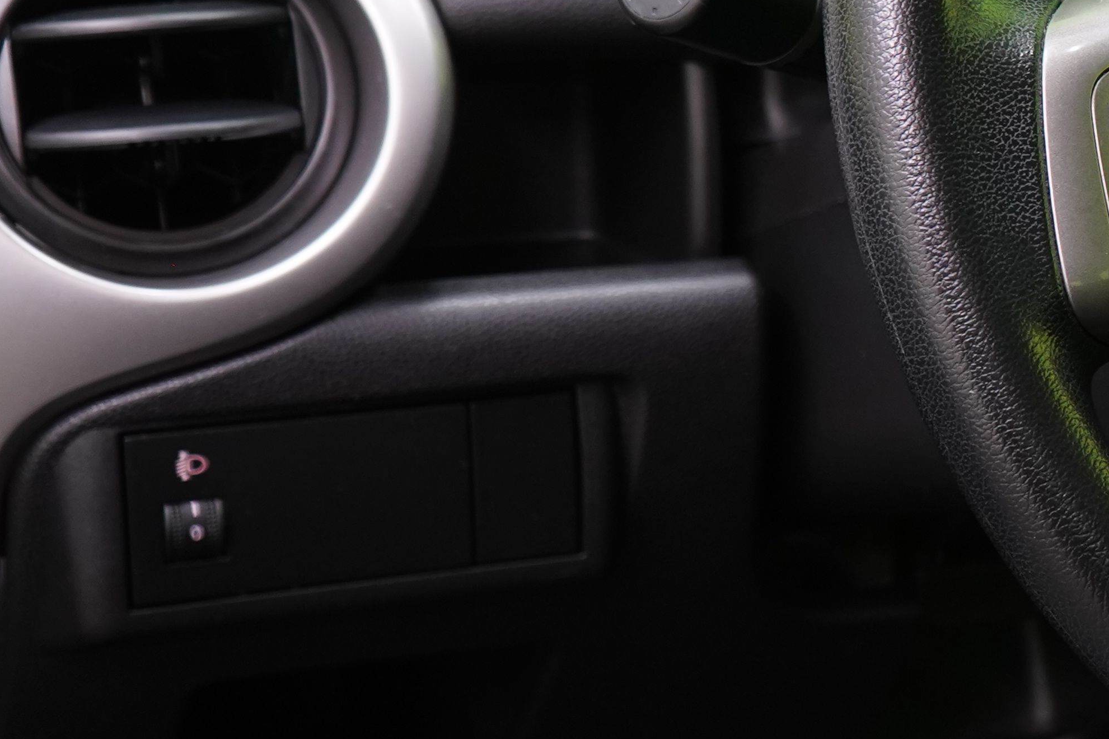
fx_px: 3172
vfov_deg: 13.2
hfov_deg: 17.9
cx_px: 1606
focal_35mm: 103
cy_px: 110
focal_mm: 34
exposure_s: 1/20
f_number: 5.6
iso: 1250
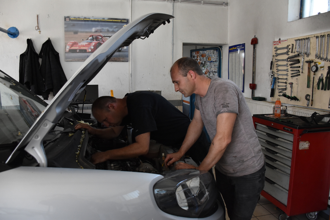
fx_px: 247
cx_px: 165
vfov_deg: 47.9
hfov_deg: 67.4
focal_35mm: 27
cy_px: 110
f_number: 3.5
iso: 1600
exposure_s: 1/500
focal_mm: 18
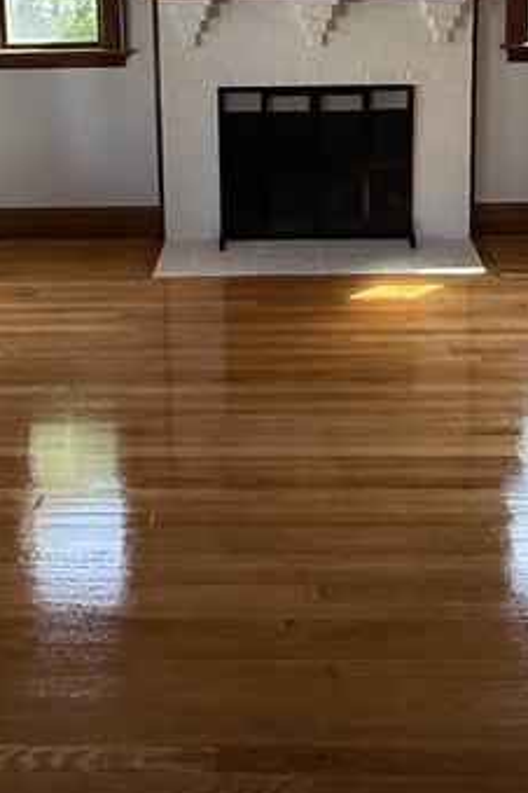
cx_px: 276
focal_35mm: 44
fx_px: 968
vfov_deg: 41.1
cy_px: 80
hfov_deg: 30.5
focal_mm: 2.22
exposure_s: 1/99
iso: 200
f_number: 2.2
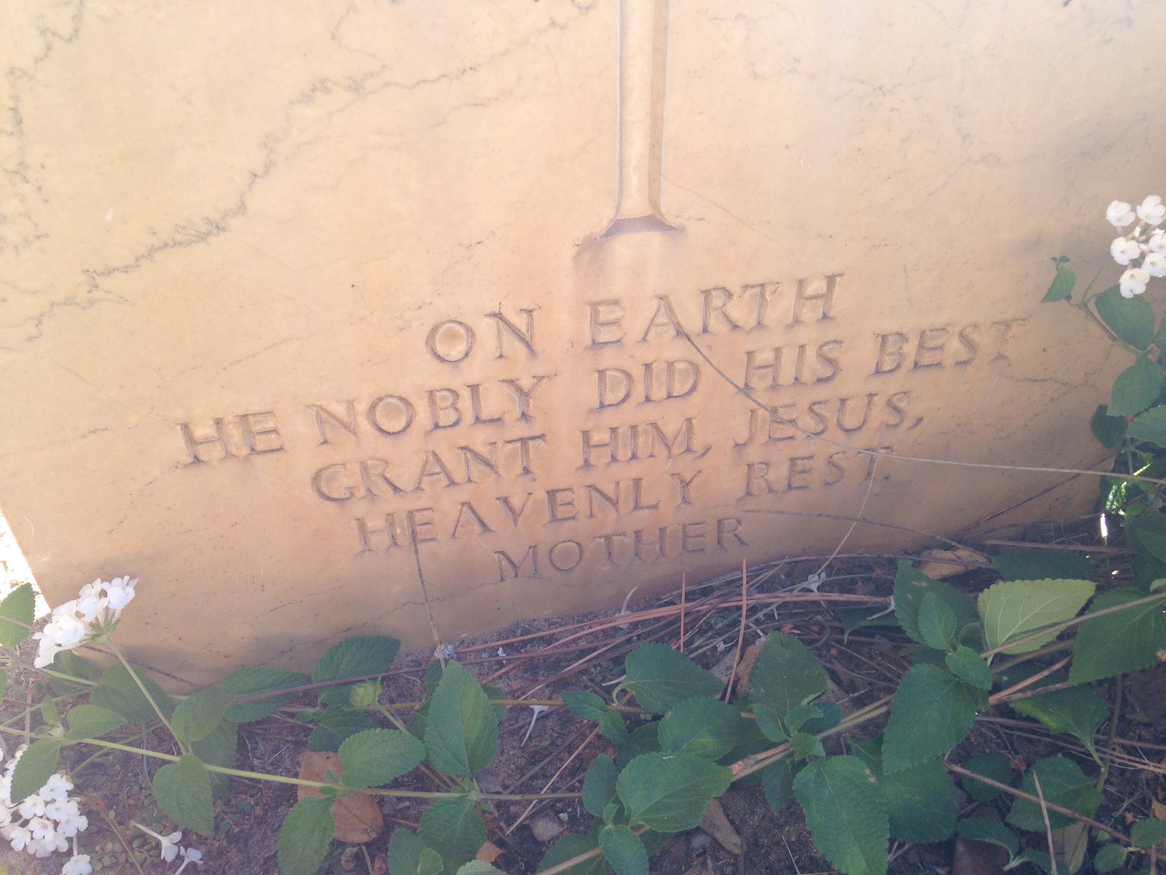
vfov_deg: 42.9
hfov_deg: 55.4
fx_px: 1112
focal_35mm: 33
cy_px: 438
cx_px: 583
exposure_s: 1/142
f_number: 2.4
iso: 50
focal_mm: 4.12
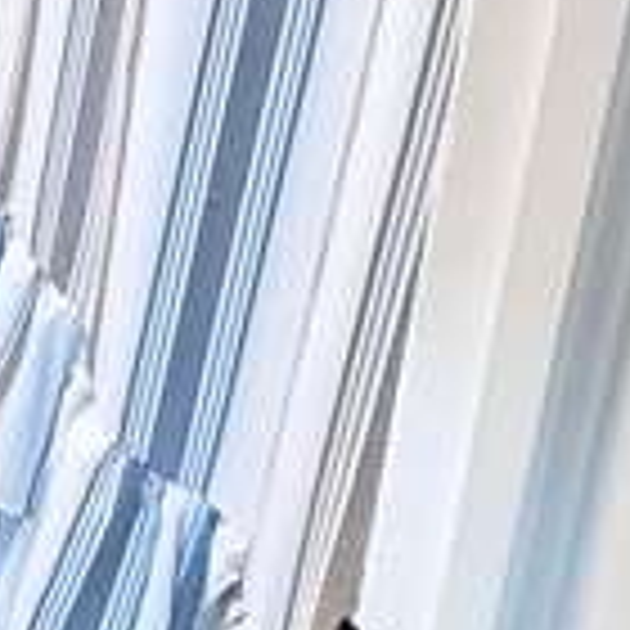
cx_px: -500
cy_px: -576
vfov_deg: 18.4
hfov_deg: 19.3
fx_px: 1400
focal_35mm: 68
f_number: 2.2
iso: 1250
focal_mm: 2.22
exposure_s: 1/40
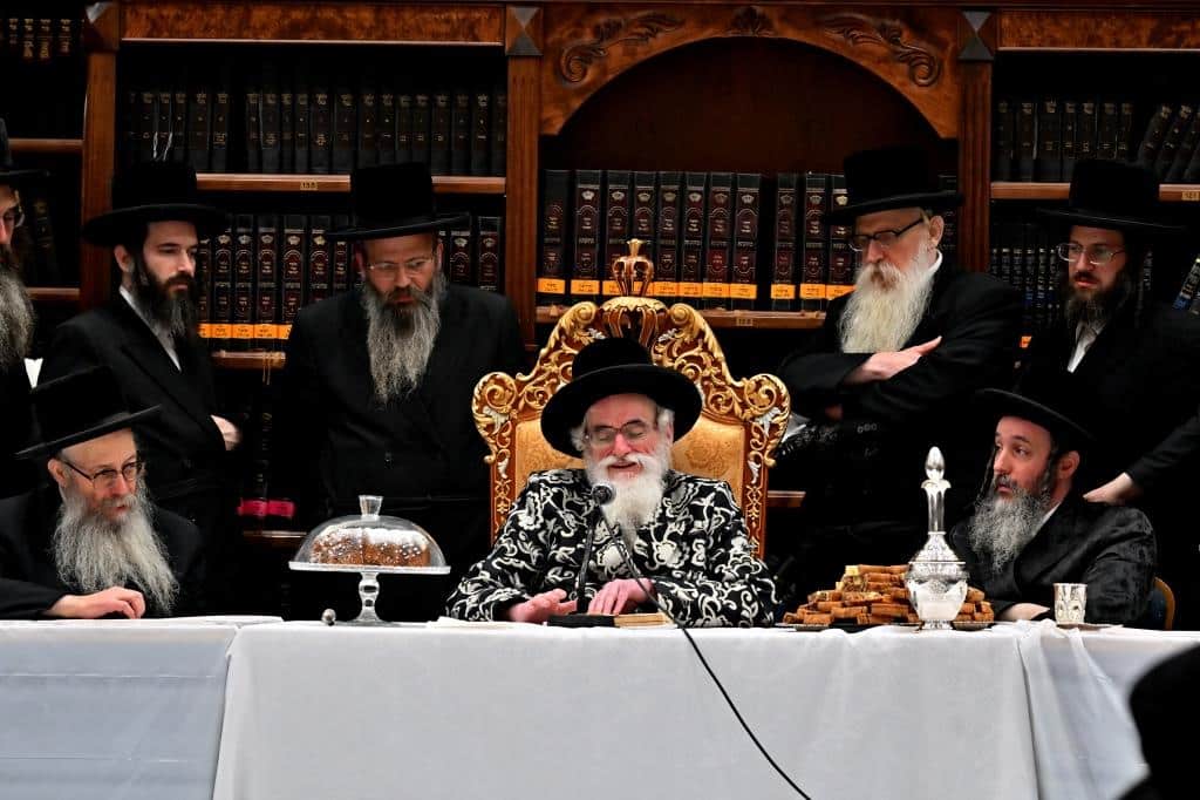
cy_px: 400
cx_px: 600
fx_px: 5498
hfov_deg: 12.5
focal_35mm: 165
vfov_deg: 8.3
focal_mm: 110
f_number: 4
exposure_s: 1/250
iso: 640
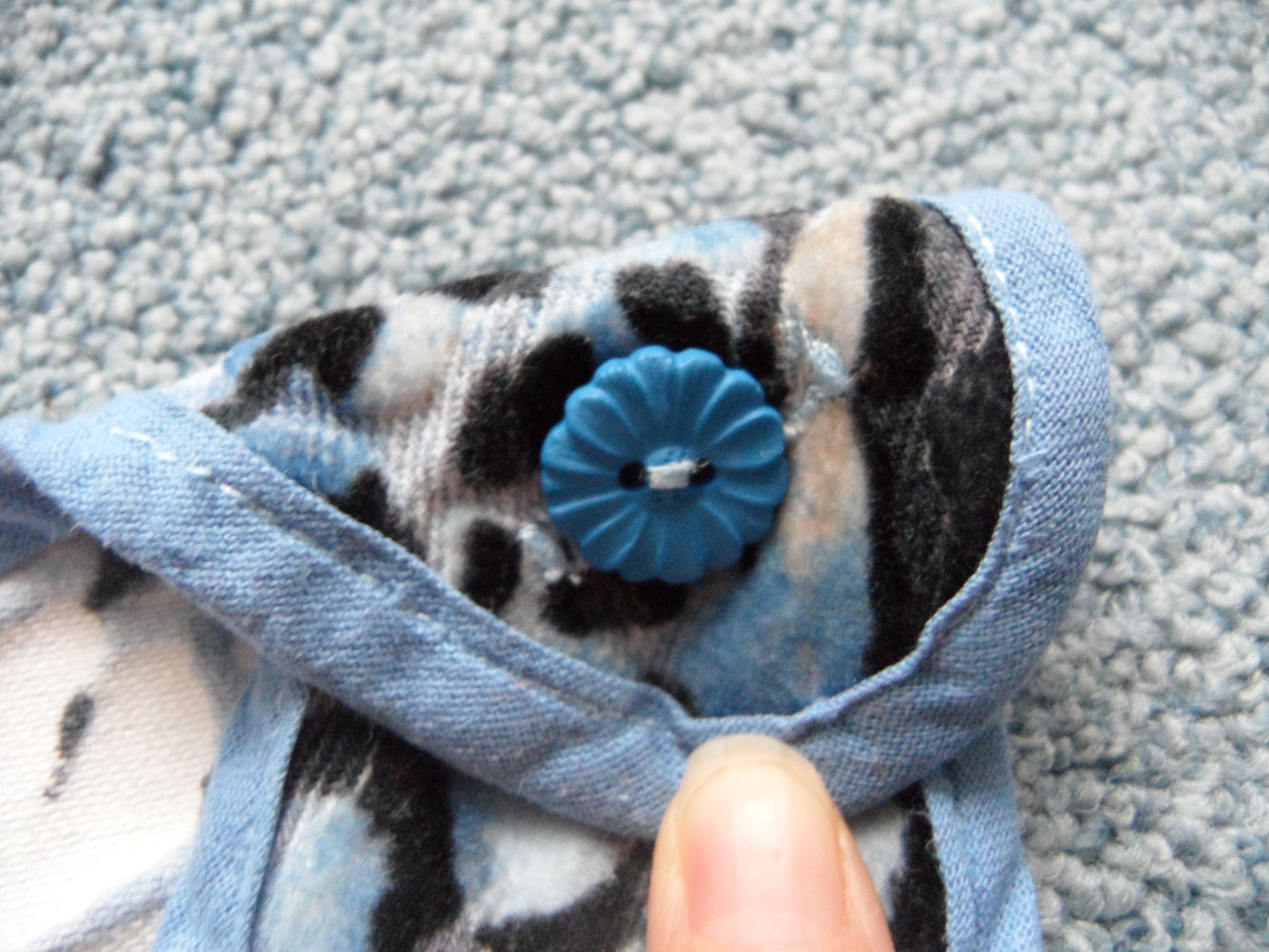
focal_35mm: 24
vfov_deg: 56.8
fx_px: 880
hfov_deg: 71.6
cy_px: 476
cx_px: 634
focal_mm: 4.1
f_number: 2.9
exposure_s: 1/20
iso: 400
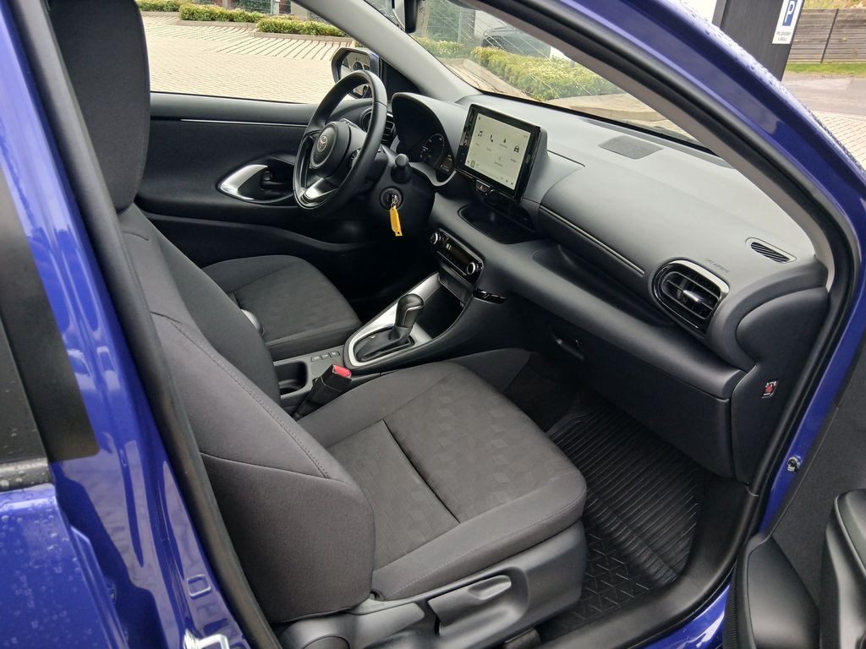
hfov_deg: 67.3
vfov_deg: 53.1
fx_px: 650
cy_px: 324
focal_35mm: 26
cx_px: 433
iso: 100
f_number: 1.8
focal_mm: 3.98
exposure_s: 1/50
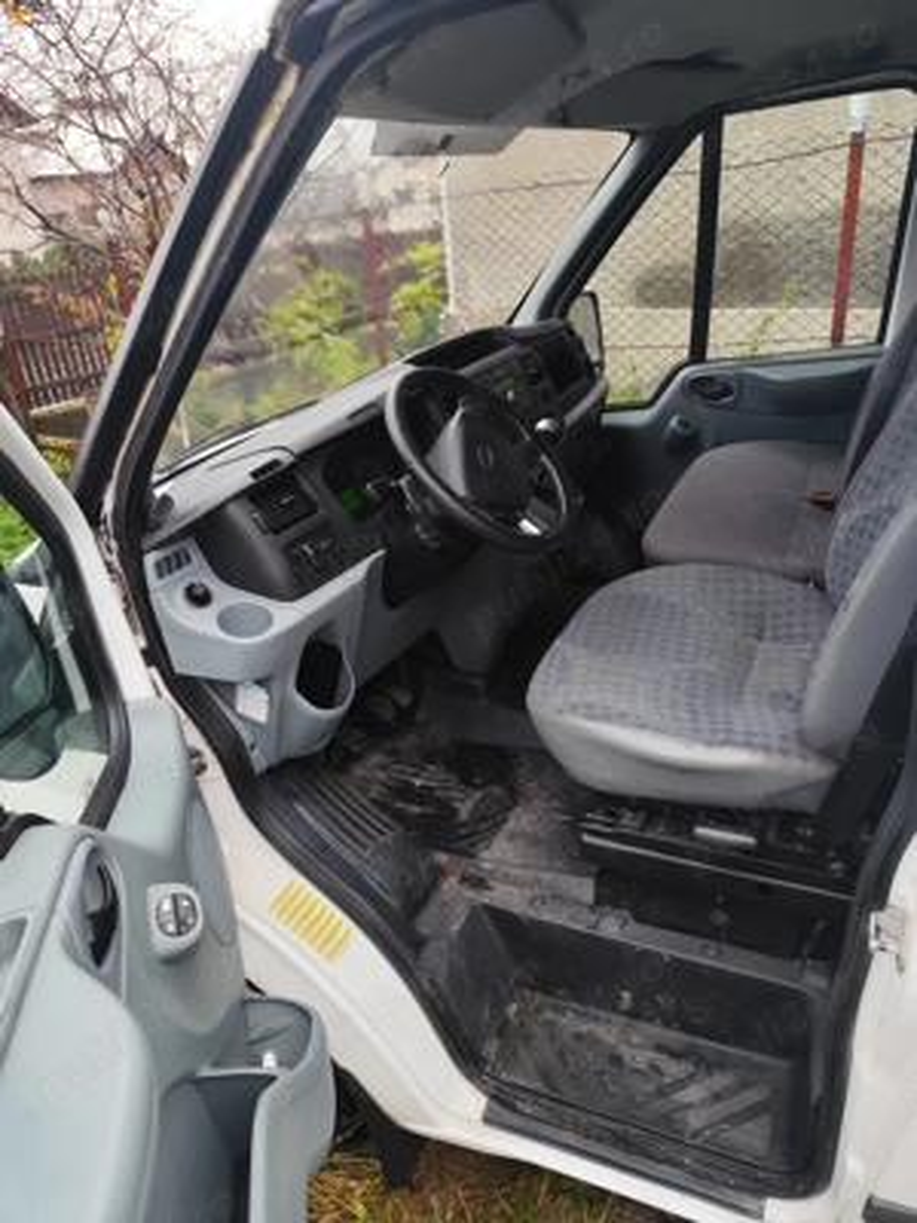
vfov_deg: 73.9
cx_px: 458
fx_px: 812
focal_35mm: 23
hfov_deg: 58.9
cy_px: 612
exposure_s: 1/50
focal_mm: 6.14
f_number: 1.65
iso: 400
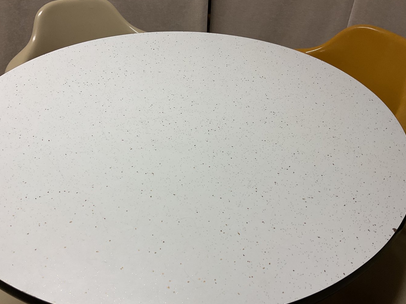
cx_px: 185
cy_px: 160
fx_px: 387
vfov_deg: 42.9
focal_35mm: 33
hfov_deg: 55.3
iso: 40
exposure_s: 1/60
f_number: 1.8
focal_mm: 3
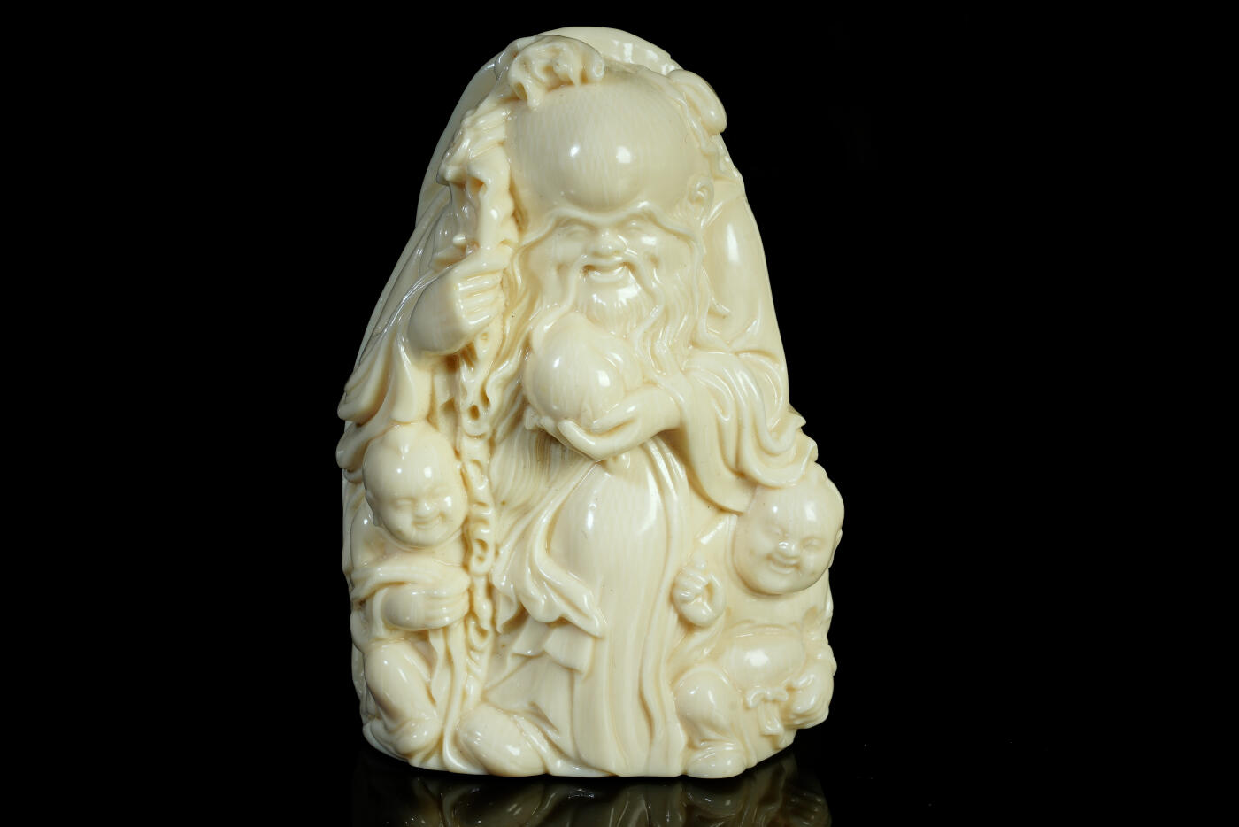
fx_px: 4440
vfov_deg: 10.6
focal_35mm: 129
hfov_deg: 15.9
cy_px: 414
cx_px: 620
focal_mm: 86
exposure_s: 1/160
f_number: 20
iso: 100
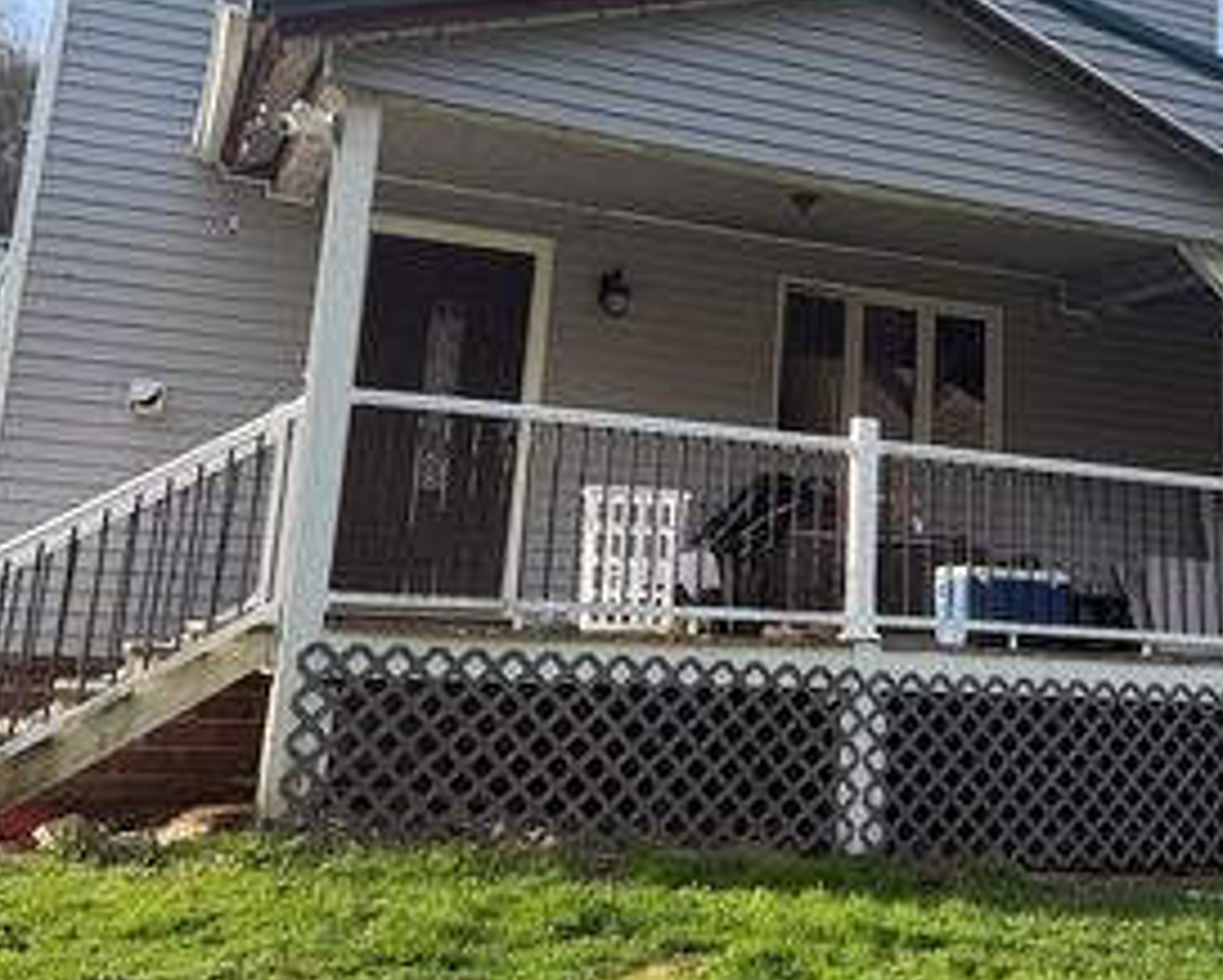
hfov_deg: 41.8
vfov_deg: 34.4
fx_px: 1558
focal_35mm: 43
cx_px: 895
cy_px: 285
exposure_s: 1/1314
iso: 80
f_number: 1.78
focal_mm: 6.76
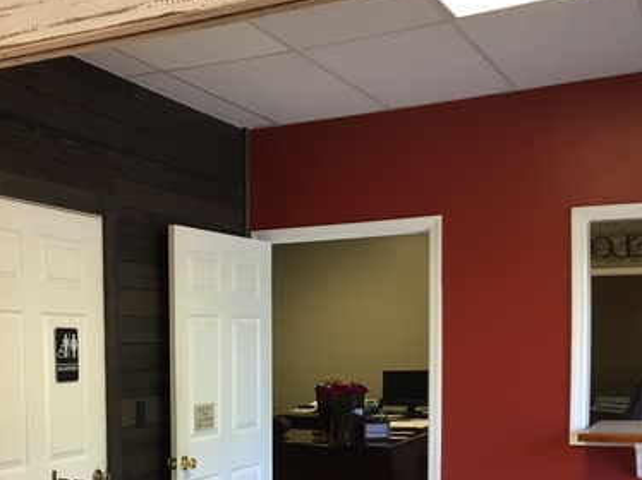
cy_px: 346
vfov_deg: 29.9
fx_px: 890
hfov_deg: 39.2
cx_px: 214
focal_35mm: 48
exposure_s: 1/15
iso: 32
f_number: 2.2
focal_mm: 4.15
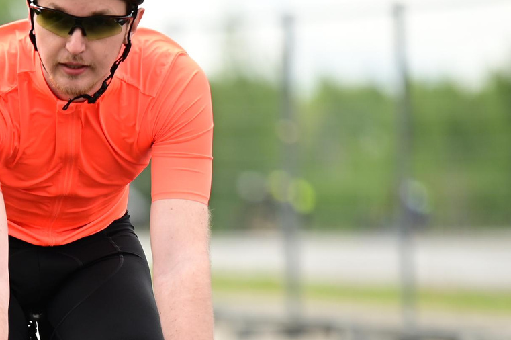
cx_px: -87
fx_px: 9544
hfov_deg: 3.1
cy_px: 437
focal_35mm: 673
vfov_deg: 2.0
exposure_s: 1/1000
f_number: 2.8
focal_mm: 200
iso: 200
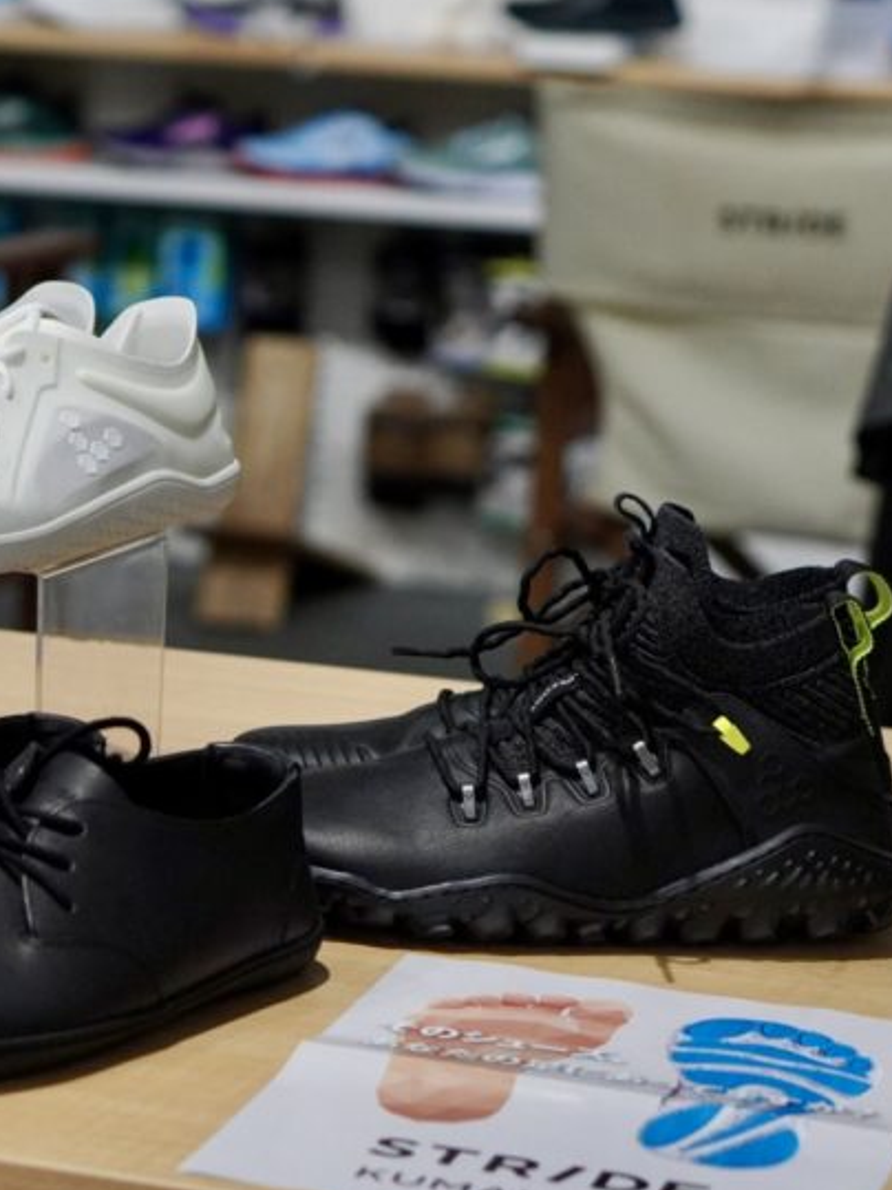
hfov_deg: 10.7
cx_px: -84
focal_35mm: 137
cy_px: 492
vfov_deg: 14.4
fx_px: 4709
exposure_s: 1/1250
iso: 1250
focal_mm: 50
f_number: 3.2
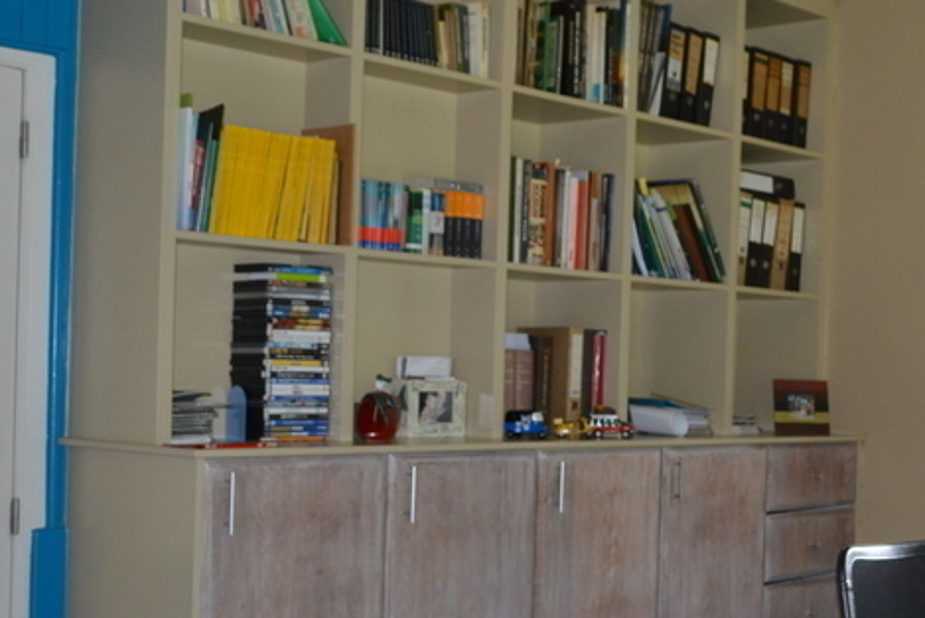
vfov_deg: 23.0
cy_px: 378
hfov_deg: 32.8
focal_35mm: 59
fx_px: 1516
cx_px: 759
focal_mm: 18
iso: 400
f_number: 4
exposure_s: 1/80
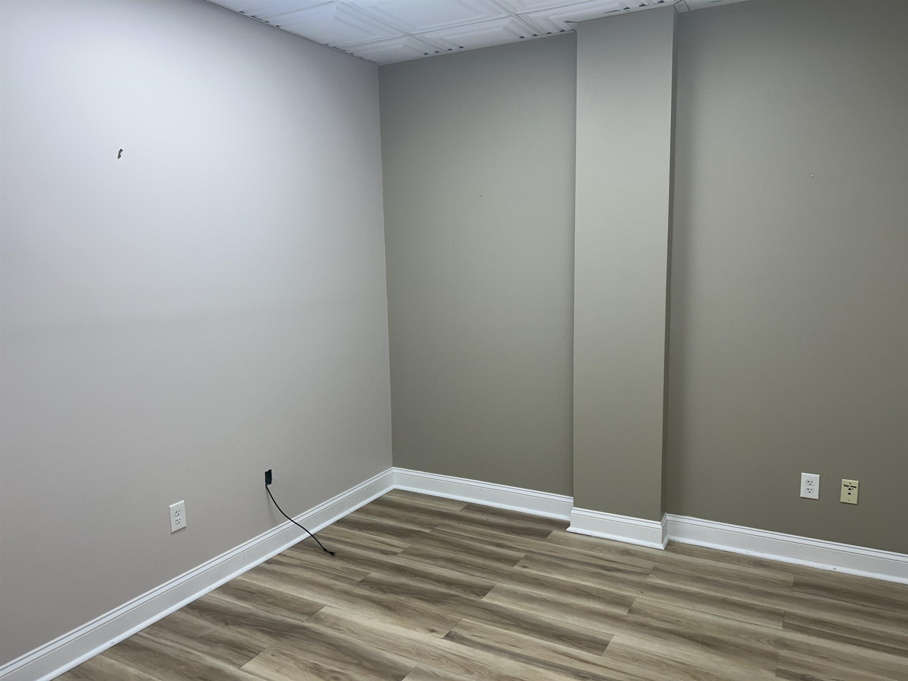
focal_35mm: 26
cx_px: 454
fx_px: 682
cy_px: 340
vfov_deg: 53.1
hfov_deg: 67.3
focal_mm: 5.7
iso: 50
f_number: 1.5
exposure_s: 1/120
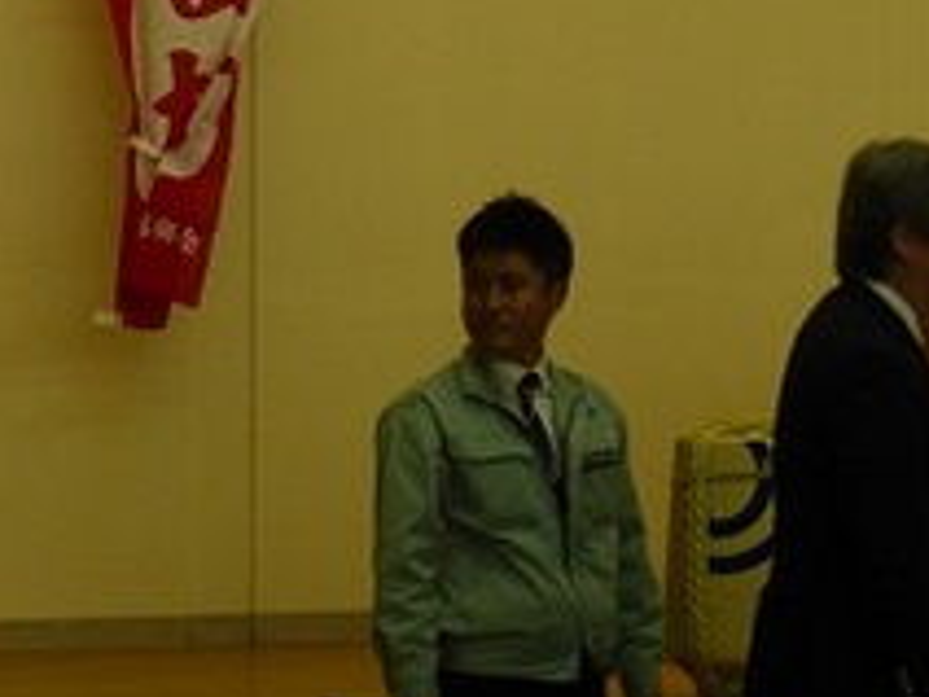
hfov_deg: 10.1
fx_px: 5233
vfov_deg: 7.6
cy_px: 129
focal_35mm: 195
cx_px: 947
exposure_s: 1/80
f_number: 5.2
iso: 250
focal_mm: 16.5
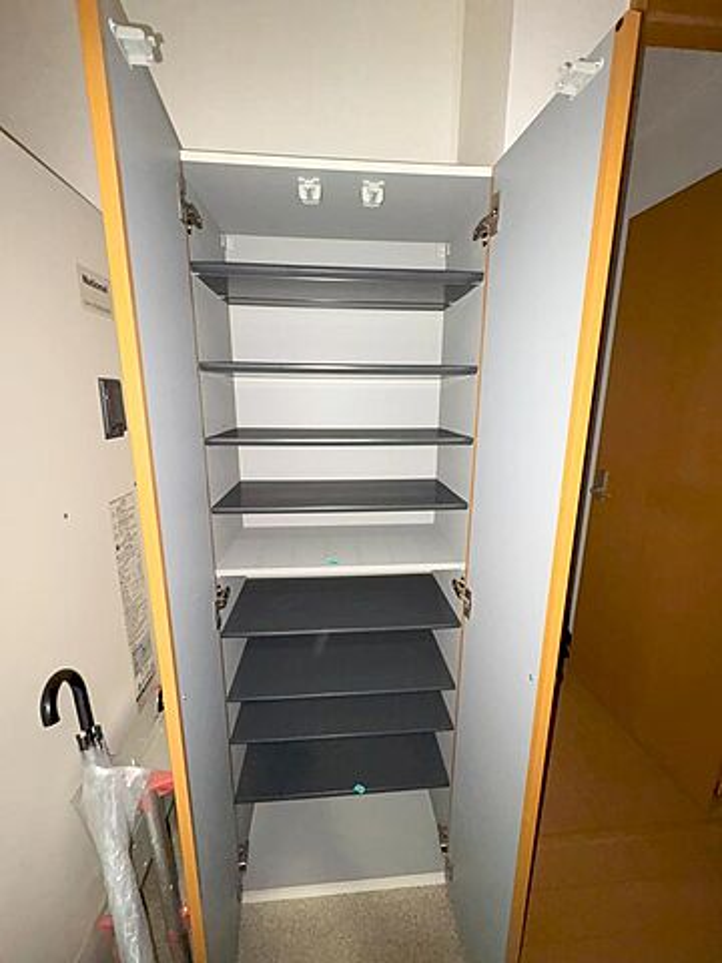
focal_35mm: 14
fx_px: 389
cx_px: 361
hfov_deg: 85.7
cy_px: 482
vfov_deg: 102.1
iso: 200
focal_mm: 2.22
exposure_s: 1/34
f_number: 2.2
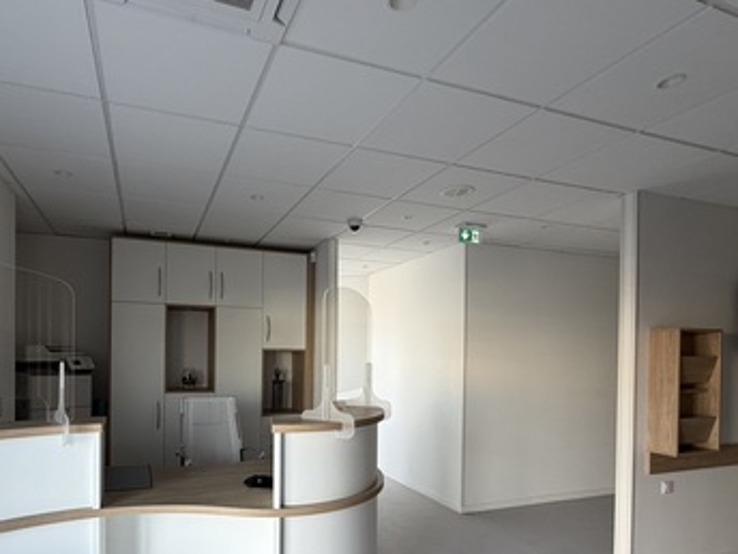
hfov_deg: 78.1
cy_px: 360
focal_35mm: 21
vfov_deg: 62.2
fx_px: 448
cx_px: 296
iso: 250
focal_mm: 2.22
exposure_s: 1/121
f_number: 2.2
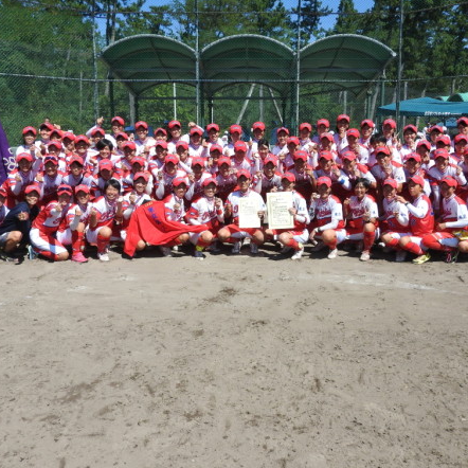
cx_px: 252
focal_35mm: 36
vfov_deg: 46.0
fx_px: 551
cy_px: 232
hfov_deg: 46.0
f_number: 3.5
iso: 100
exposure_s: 1/1250
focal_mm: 5.4
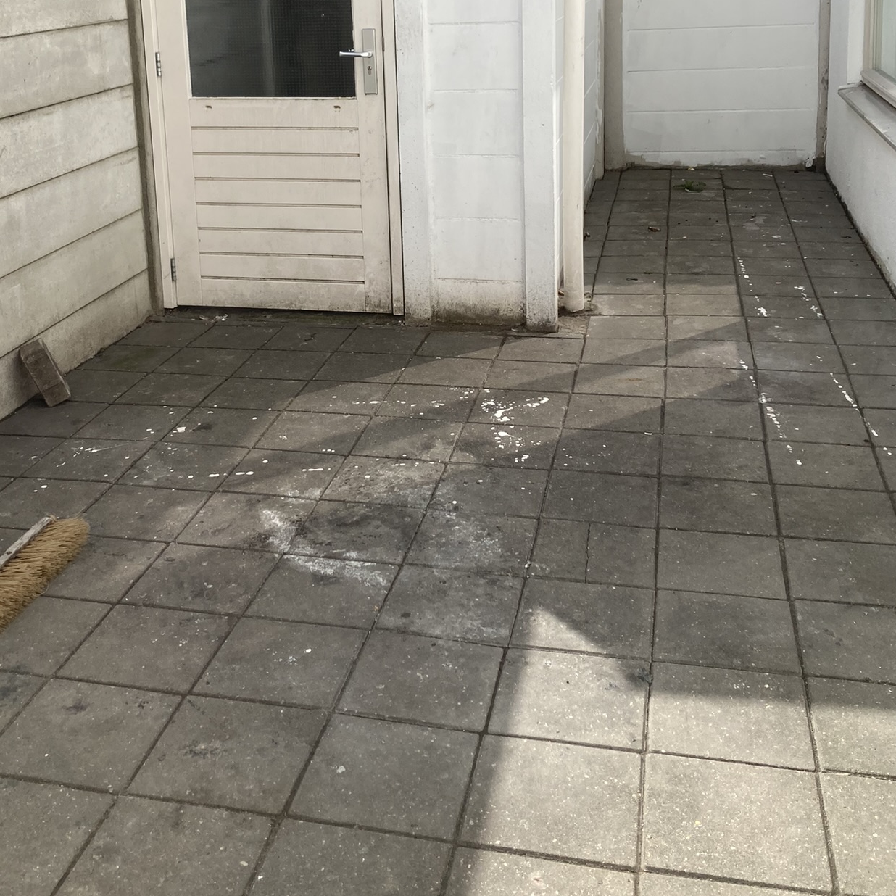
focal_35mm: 41
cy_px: 181
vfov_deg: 39.3
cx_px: 405
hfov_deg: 40.9
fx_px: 1201
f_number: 1.8
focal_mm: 3.99
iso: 20
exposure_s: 1/2088
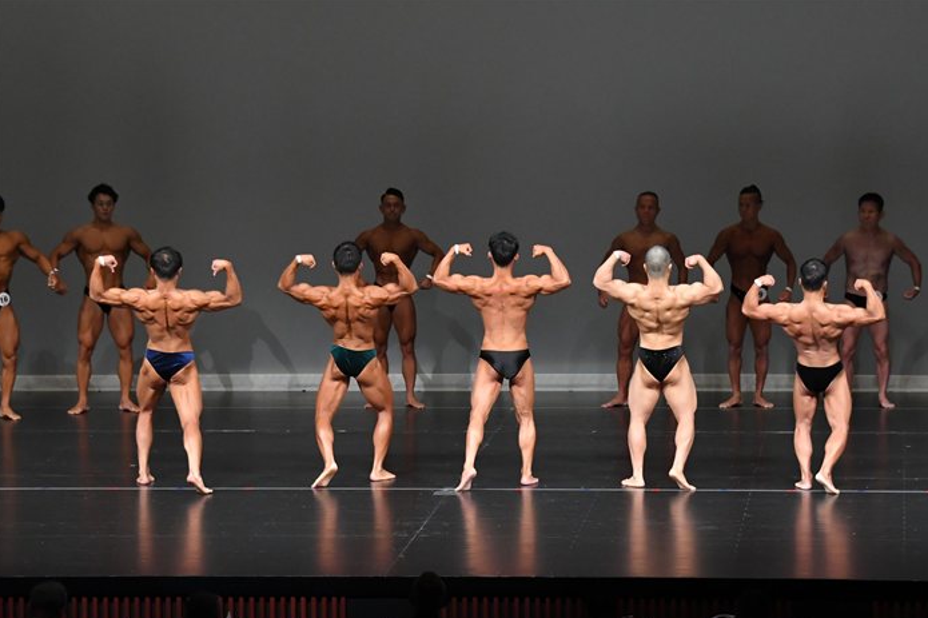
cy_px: 342
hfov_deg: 12.5
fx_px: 4226
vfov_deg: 8.4
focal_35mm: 164
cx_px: 509
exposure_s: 1/400
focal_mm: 98
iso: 4000
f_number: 5.6
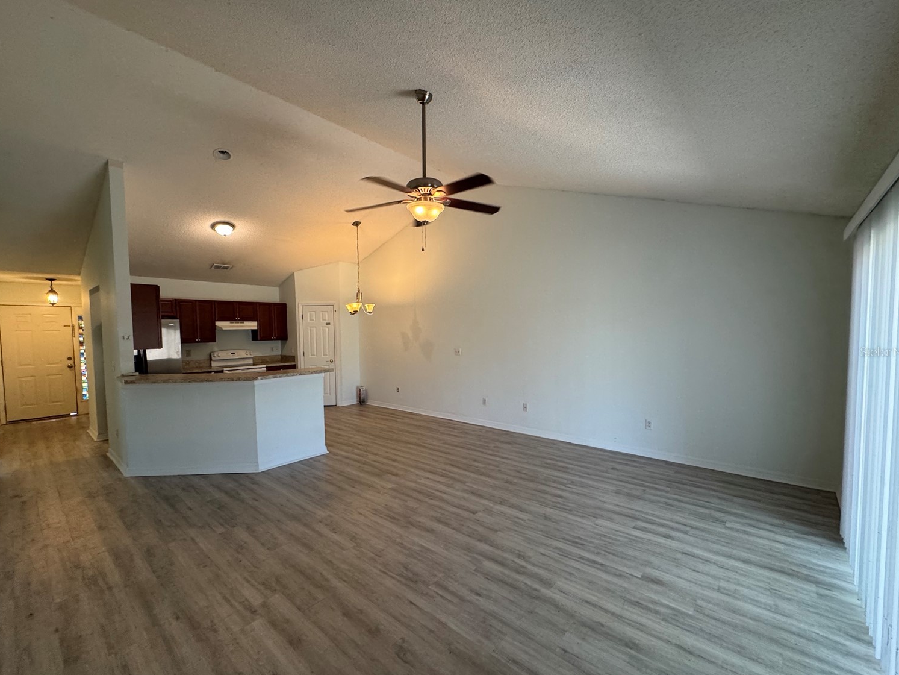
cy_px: 351
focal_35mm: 15
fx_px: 390
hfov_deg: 98.1
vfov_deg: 81.7
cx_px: 435
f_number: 2.2
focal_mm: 2.22
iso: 250
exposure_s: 1/120
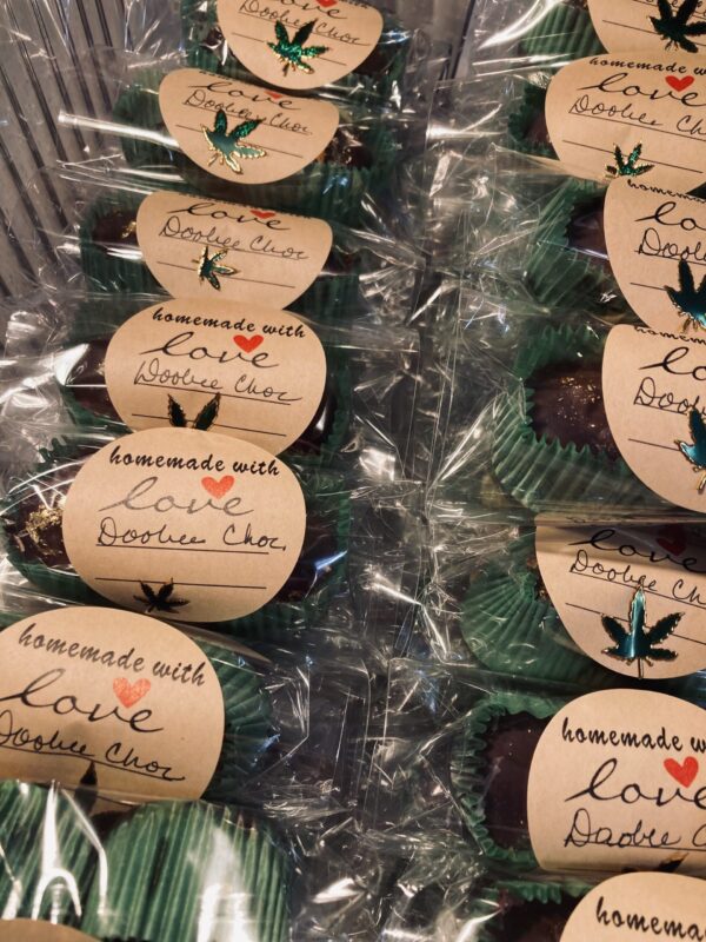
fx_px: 761
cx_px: 353
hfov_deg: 49.7
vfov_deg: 63.4
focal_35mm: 28
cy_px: 471
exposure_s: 1/60
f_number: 1.8
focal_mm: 3.99
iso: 64
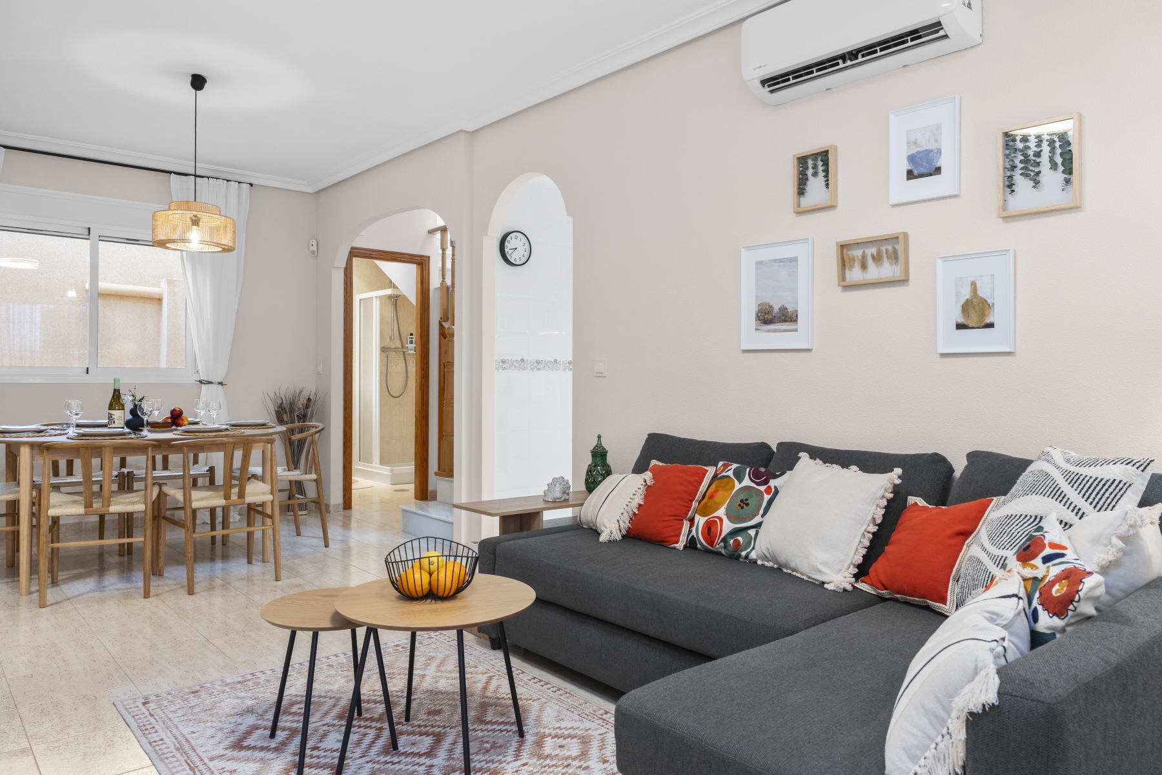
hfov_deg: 73.7
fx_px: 775
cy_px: 388
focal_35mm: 24
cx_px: 581
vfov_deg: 53.1
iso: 320
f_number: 8
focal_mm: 24
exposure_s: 1/5
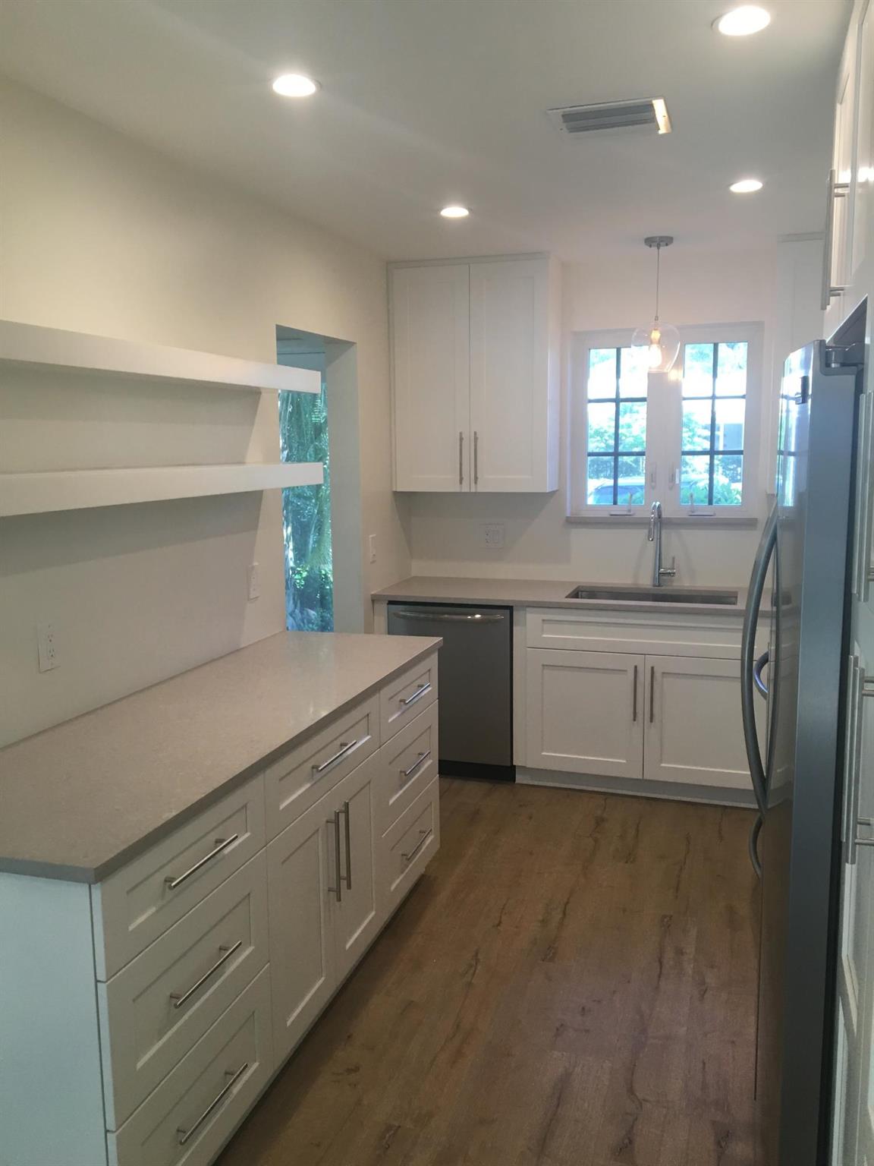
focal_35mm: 29
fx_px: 976
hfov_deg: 48.2
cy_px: 583
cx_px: 437
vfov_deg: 61.7
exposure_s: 1/30
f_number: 2.2
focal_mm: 4.15
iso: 40
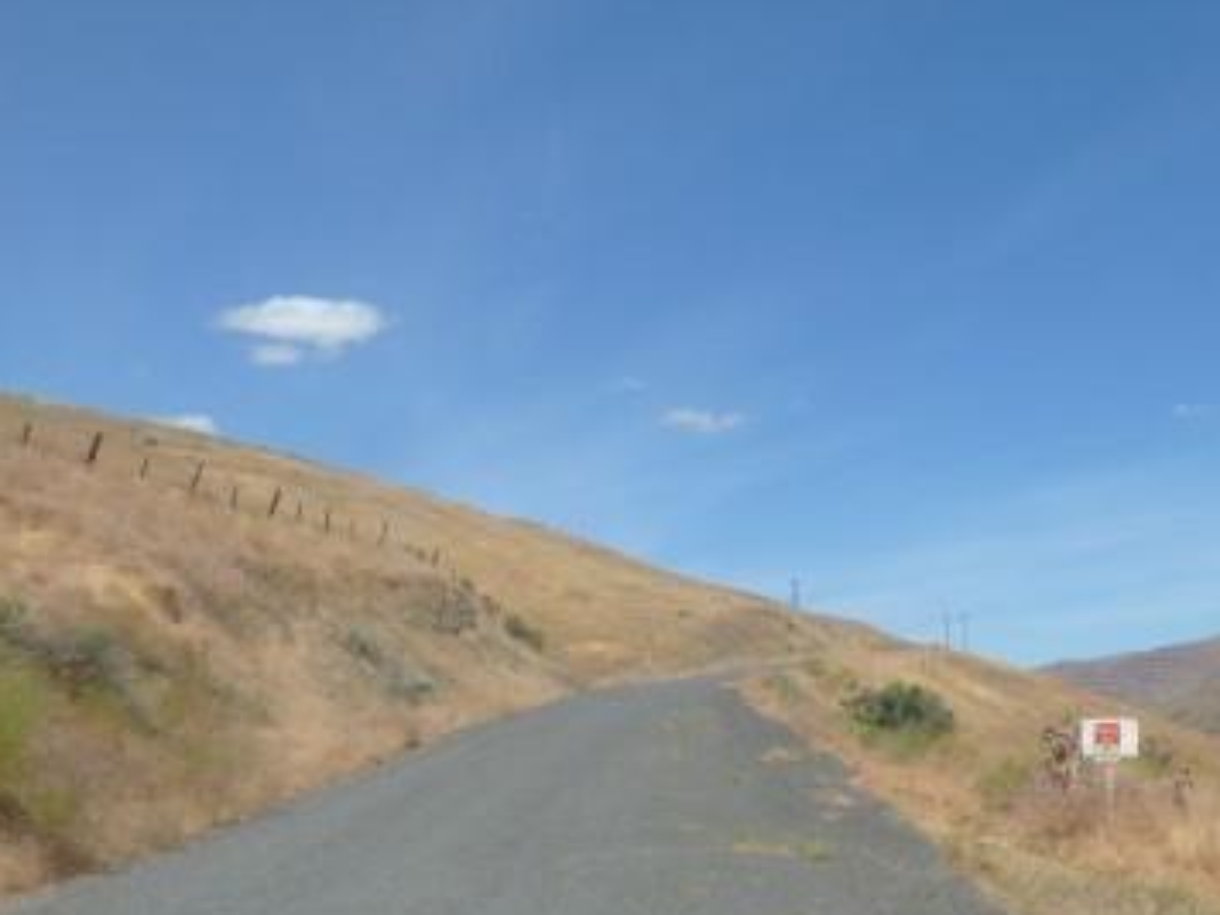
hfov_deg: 50.1
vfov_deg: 37.6
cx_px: 843
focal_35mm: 36
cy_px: 788
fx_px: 1269
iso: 100
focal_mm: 3.58
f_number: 3.2
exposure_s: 1/2000
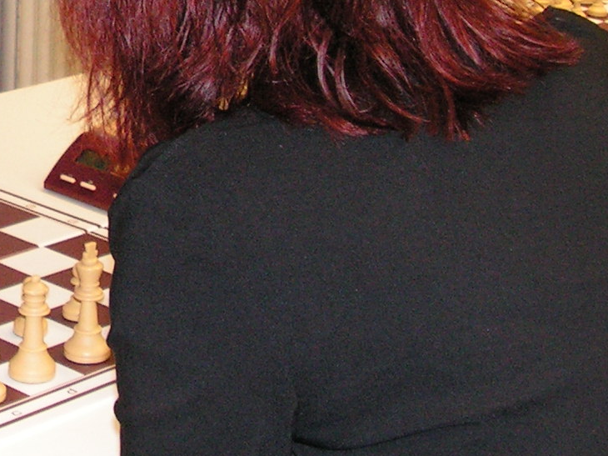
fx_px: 1773
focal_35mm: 101
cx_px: -38
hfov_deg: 18.8
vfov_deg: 14.5
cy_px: 33
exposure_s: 1/40
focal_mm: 6
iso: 200
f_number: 3.2
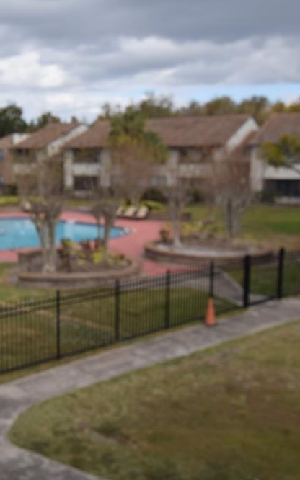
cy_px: 239
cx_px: 49
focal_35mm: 47
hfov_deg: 26.8
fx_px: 615
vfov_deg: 42.7
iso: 100
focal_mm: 20
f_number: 9
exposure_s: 1/200
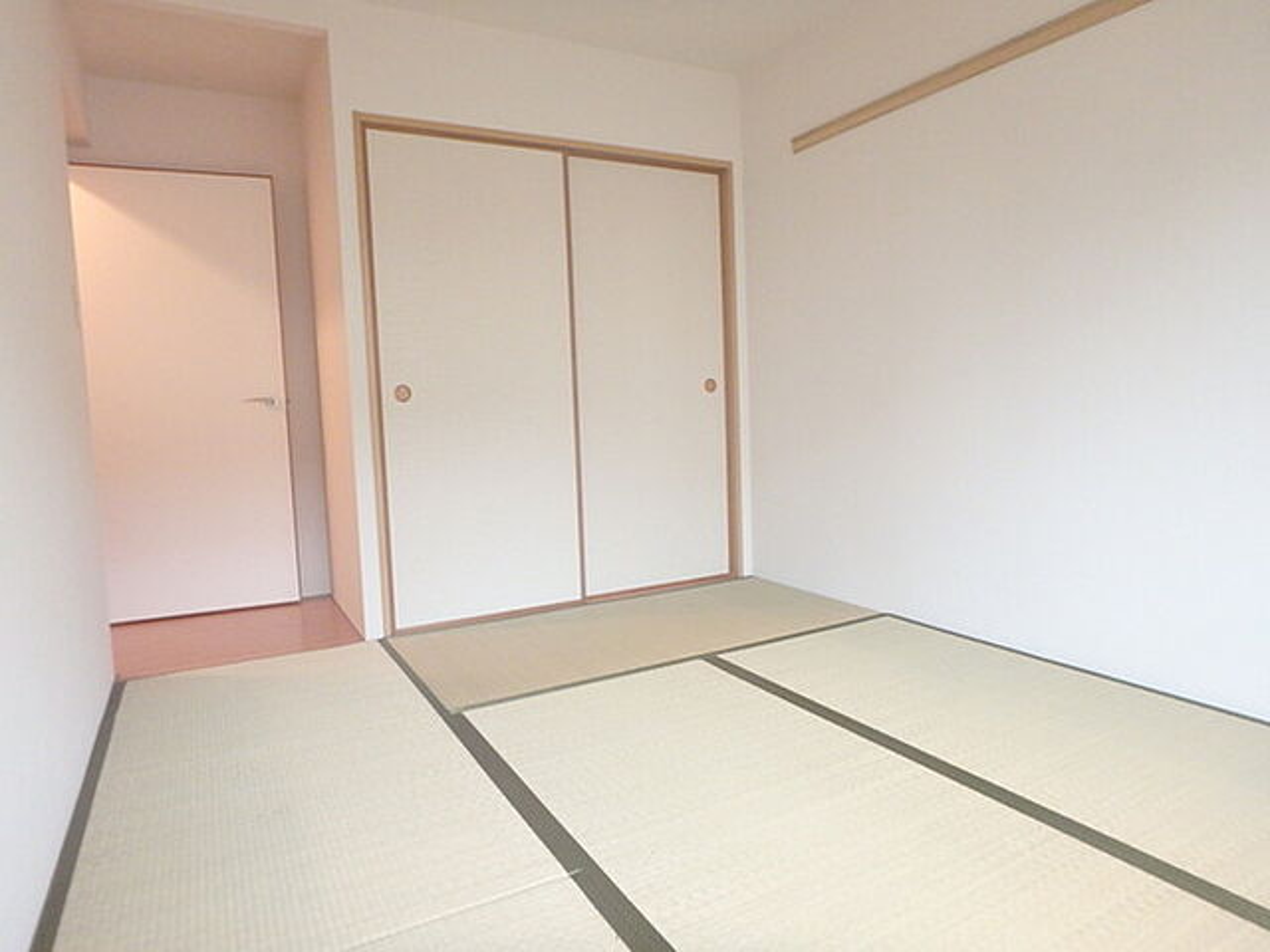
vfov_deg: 63.4
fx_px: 770
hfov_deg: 79.0
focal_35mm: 21
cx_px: 635
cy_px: 476
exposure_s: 1/40
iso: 800
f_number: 3.5
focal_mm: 3.7
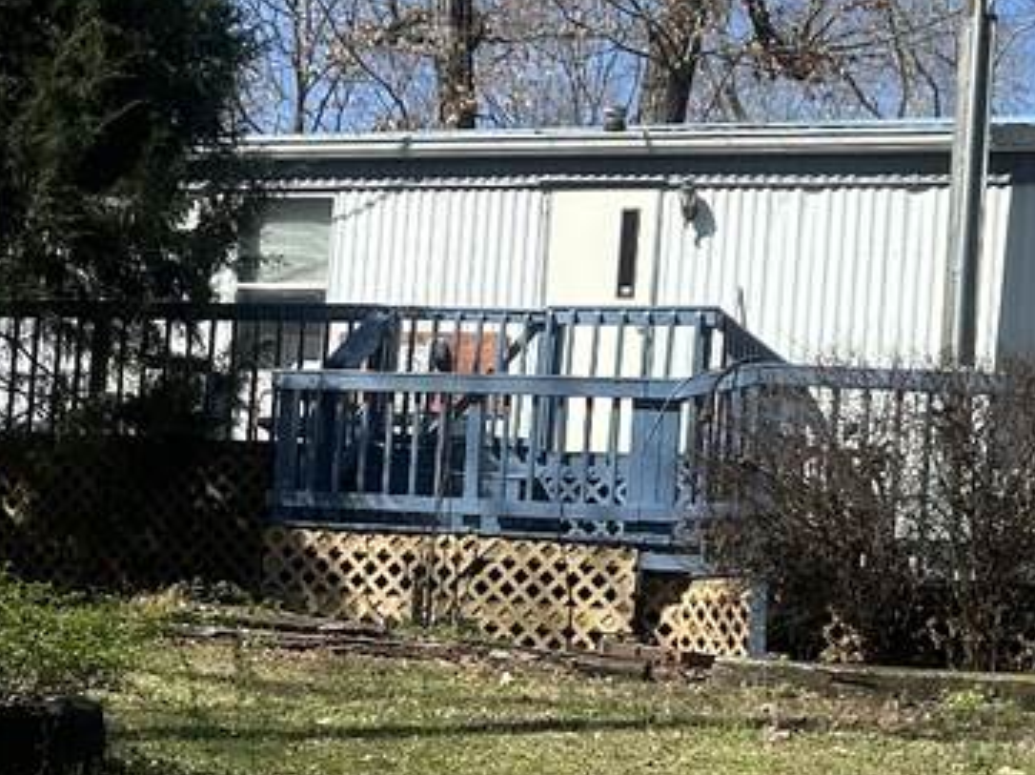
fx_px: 2749
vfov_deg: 16.0
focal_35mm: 92
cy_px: 558
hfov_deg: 21.2
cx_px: 329
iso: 50
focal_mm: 5.7
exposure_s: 1/2457
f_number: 1.5
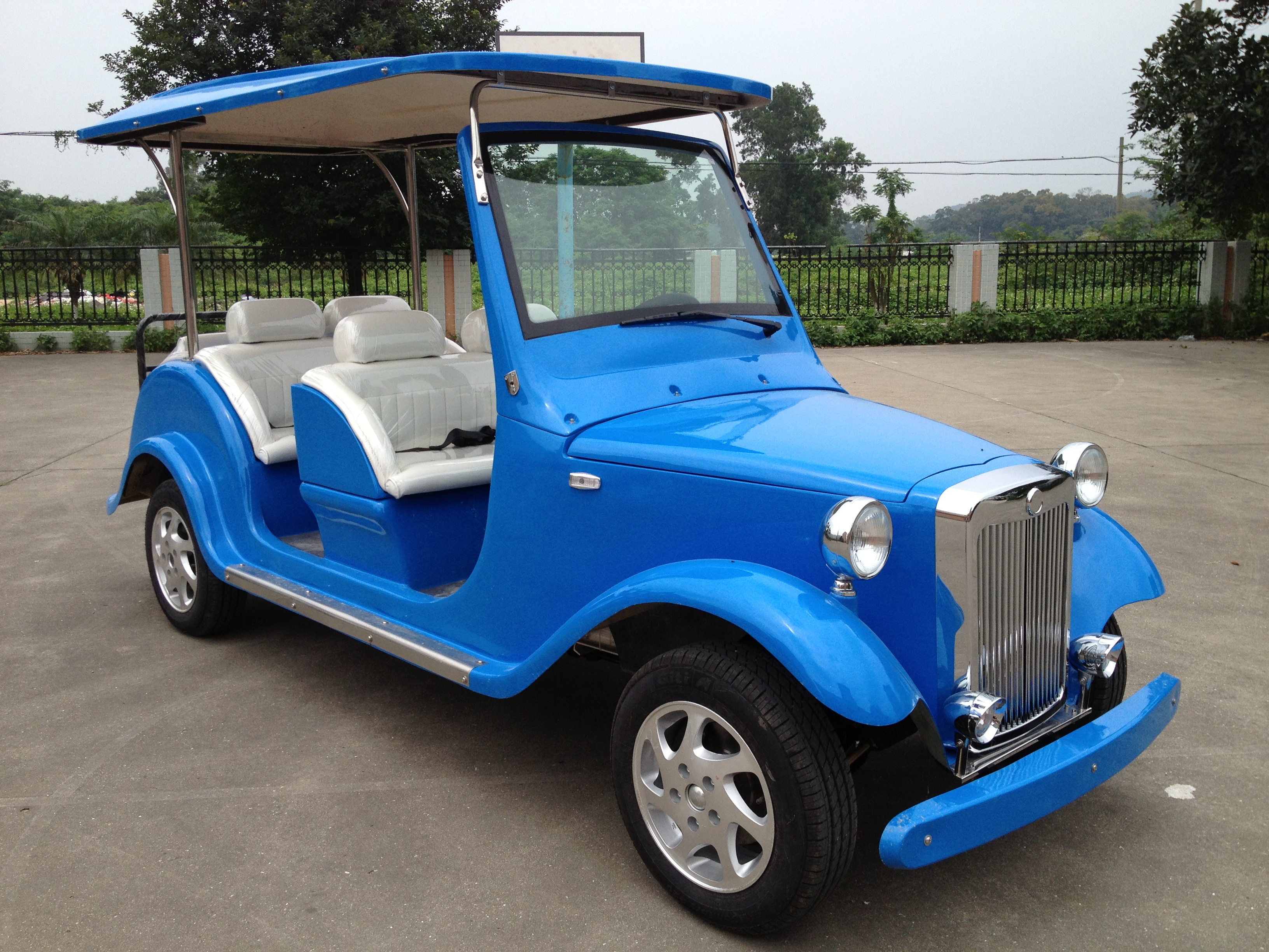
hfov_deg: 52.6
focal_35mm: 35
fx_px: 1283
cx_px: 634
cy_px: 476
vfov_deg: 40.7
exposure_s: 1/1623
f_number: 2.4
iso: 50
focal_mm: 4.28
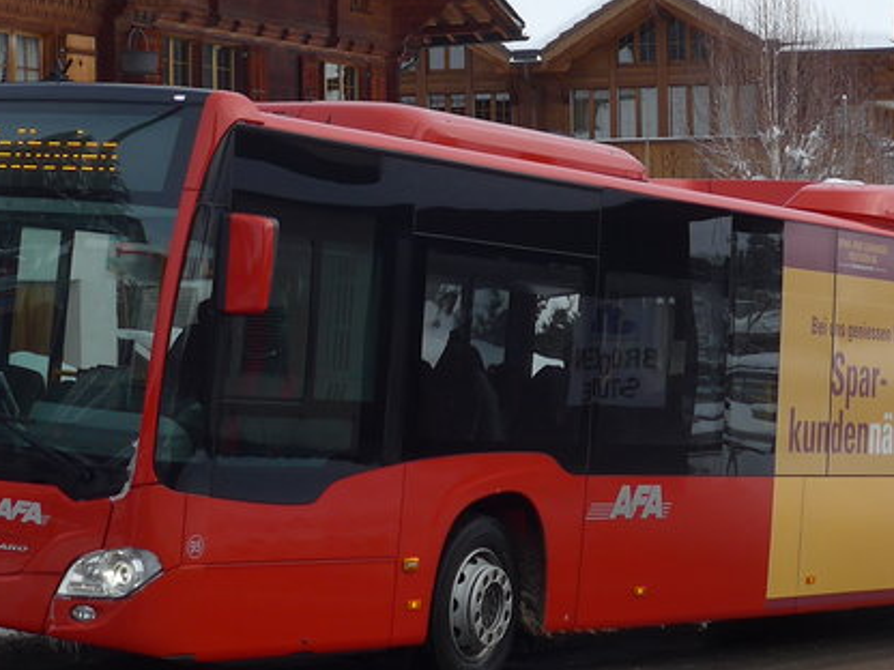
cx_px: 333
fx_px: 2531
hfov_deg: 20.0
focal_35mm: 98
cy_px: 107
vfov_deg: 15.0
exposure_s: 1/500
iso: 80
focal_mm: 7
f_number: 2.8
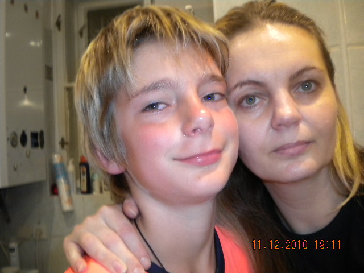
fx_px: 368
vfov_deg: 40.7
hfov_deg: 52.6
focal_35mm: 35
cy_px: 136
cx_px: 182
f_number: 3.1
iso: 400
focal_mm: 6.3
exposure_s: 1/30
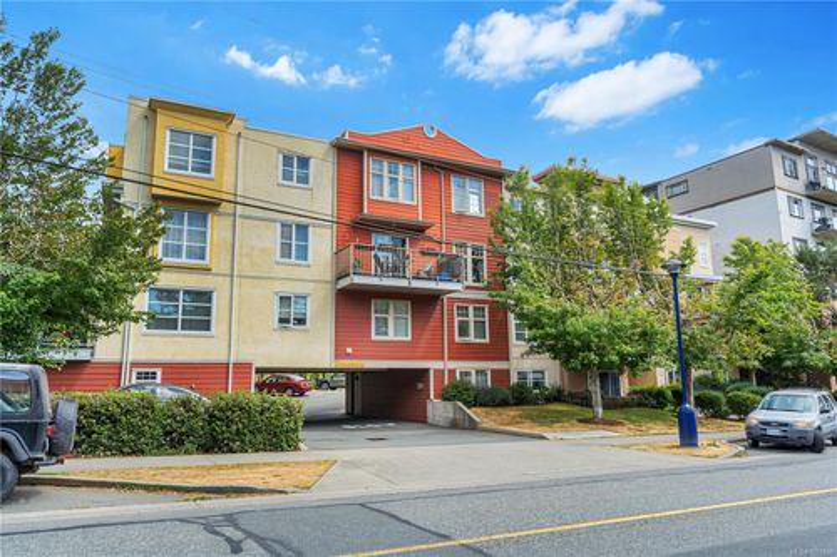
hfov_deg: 73.8
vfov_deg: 53.1
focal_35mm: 24
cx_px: 418
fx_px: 558
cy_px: 278
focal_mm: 24
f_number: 16
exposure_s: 1/125
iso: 400
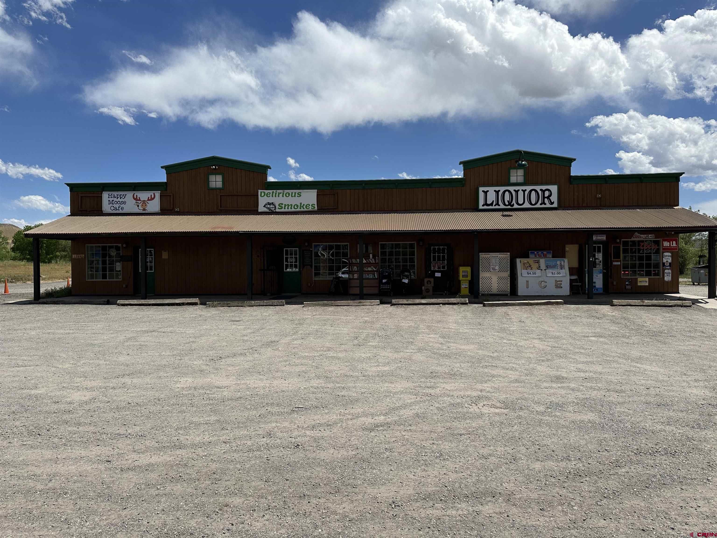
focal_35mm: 24
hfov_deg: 71.6
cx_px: 358
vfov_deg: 56.8
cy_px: 269
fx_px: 497
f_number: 1.78
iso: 80
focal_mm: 6.86
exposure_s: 1/8197
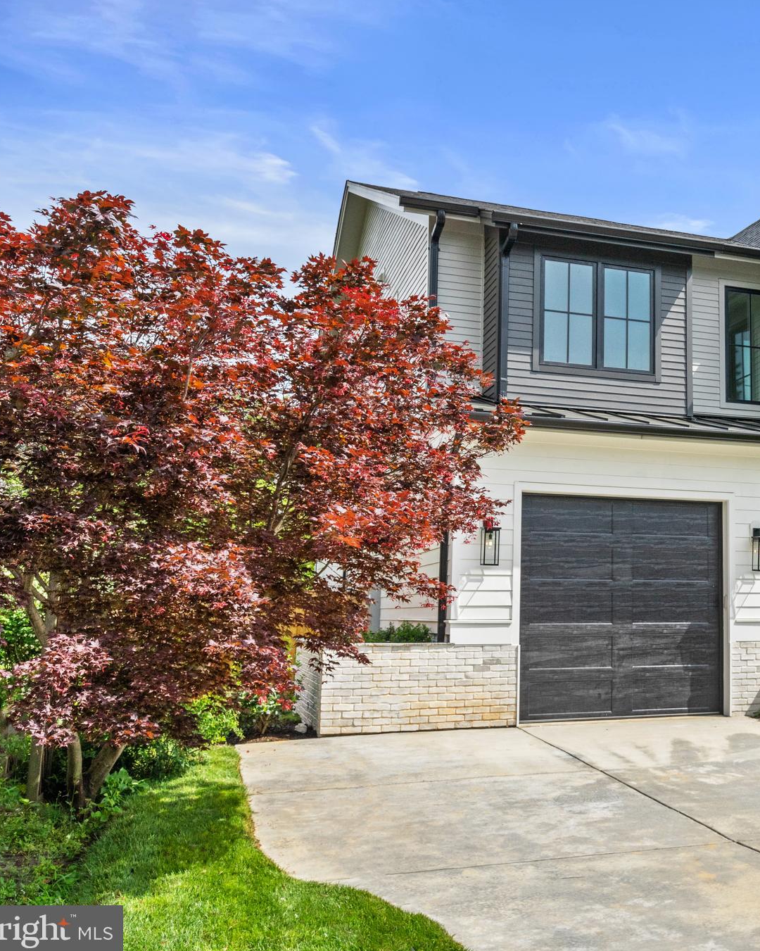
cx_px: 688
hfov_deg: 37.4
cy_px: 476
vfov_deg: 49.1
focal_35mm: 37
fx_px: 1041
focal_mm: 26
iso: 500
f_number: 9
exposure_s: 1/1250
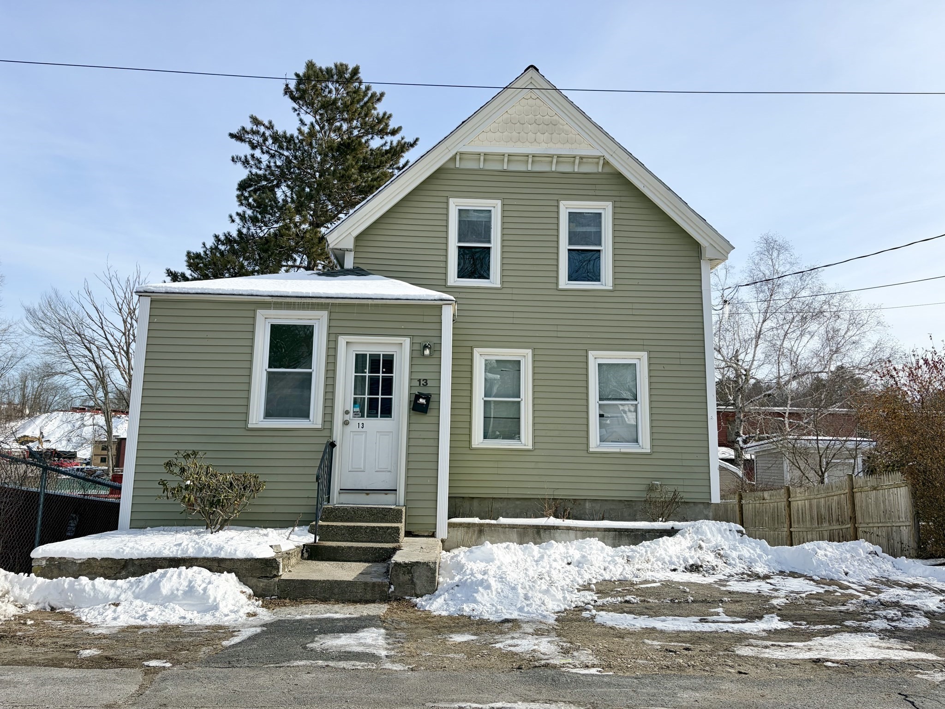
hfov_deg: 67.3
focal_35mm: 26
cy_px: 354
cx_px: 472
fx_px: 710
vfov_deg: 53.1
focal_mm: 5.96
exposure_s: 1/3623
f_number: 1.6
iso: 50
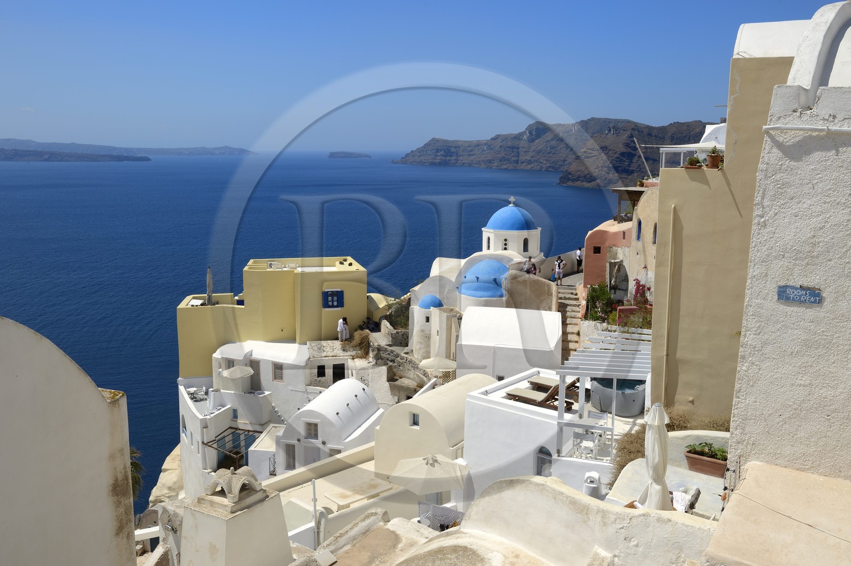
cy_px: 283
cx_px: 426
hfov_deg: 58.8
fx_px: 756
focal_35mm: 32
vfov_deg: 41.0
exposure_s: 1/250
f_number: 11
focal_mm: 32
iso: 100
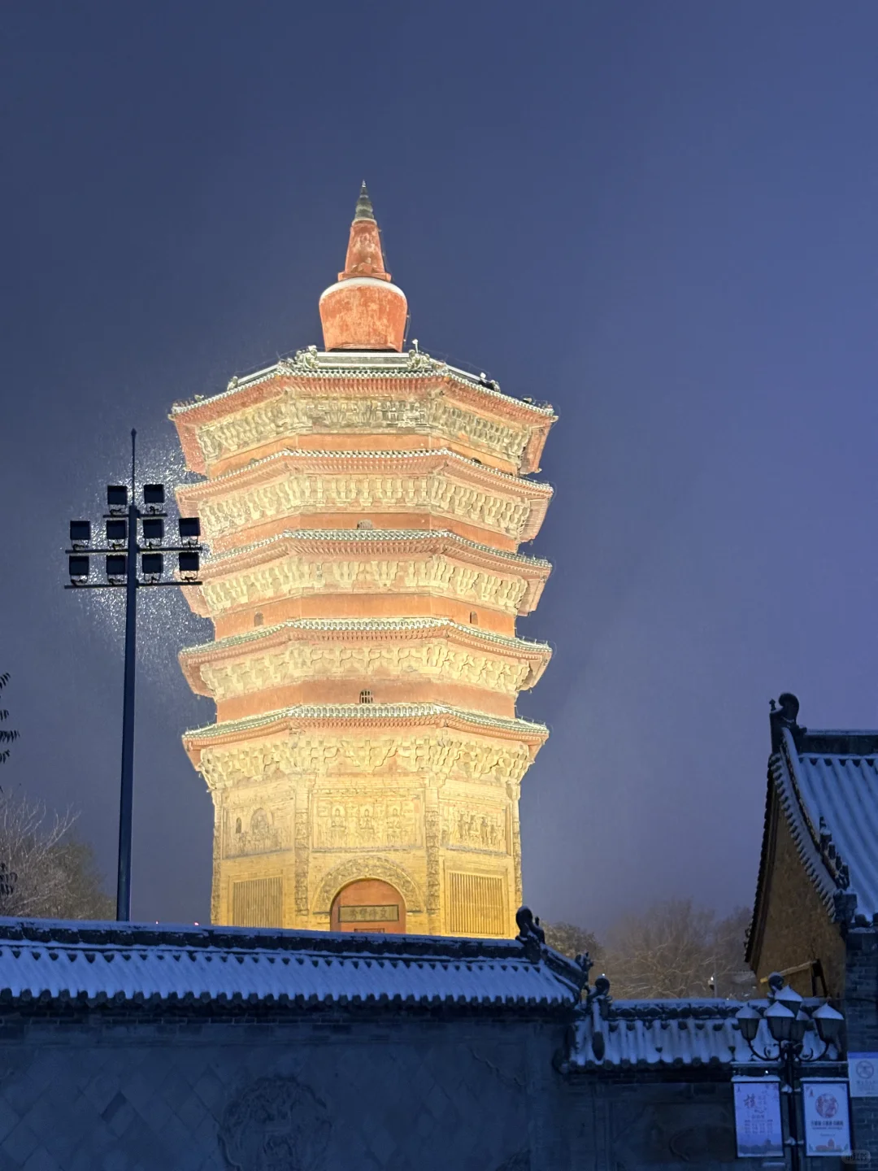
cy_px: 586
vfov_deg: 36.8
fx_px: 1759
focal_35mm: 52
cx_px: 439
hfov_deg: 28.0
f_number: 1.6
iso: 160
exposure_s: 1/33
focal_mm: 5.96
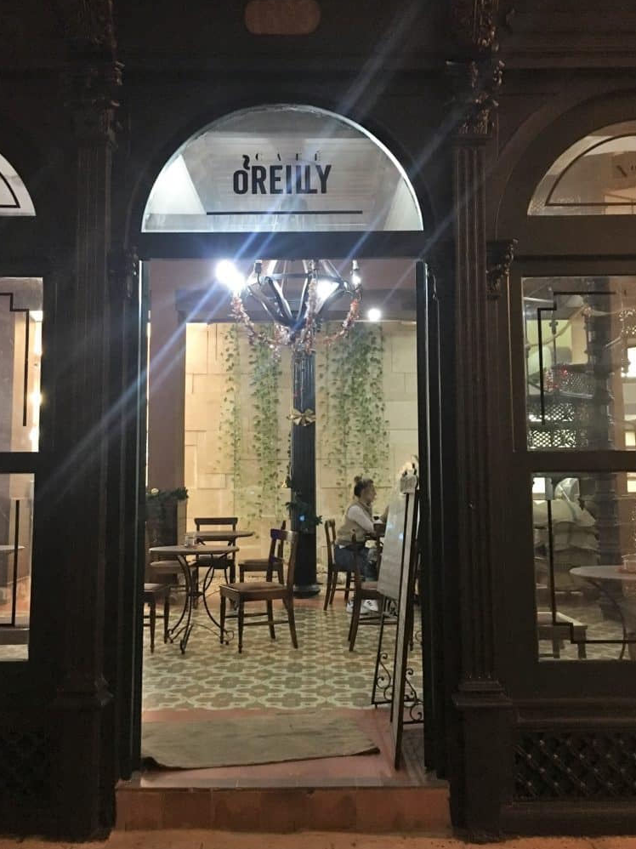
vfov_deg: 58.3
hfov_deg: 45.4
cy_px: 404
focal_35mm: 31
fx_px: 760
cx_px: 309
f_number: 2.2
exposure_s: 1/15
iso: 500
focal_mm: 4.15
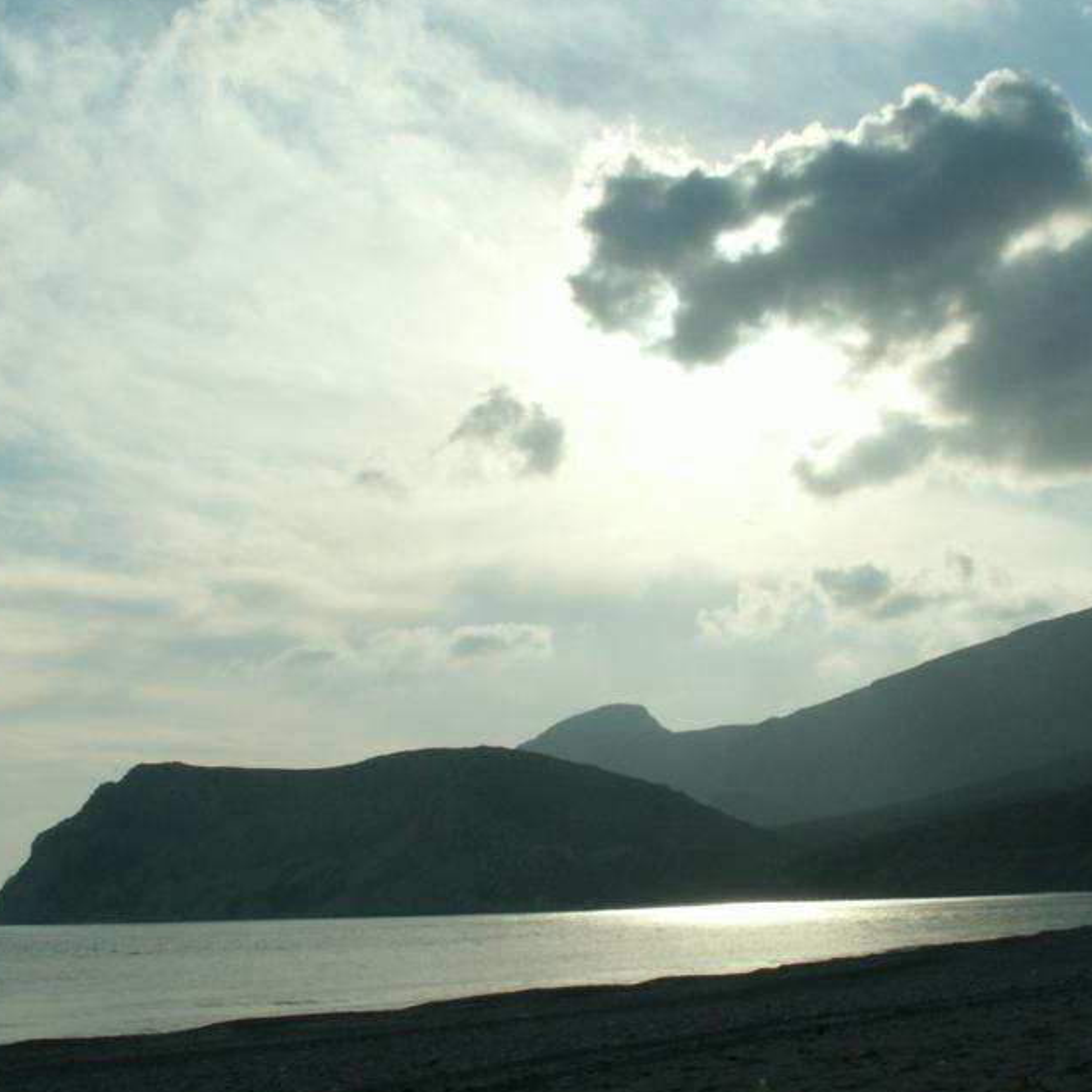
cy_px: 649
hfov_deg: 34.0
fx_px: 1785
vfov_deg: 33.9
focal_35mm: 50
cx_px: 611
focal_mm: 5.86
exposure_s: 1/400
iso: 50
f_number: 8
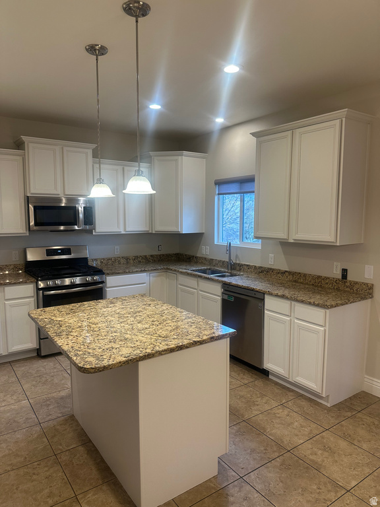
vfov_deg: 71.6
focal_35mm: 24
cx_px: 190
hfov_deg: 56.8
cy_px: 254
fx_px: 351
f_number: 1.78
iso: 125
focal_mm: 6.86
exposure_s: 1/120
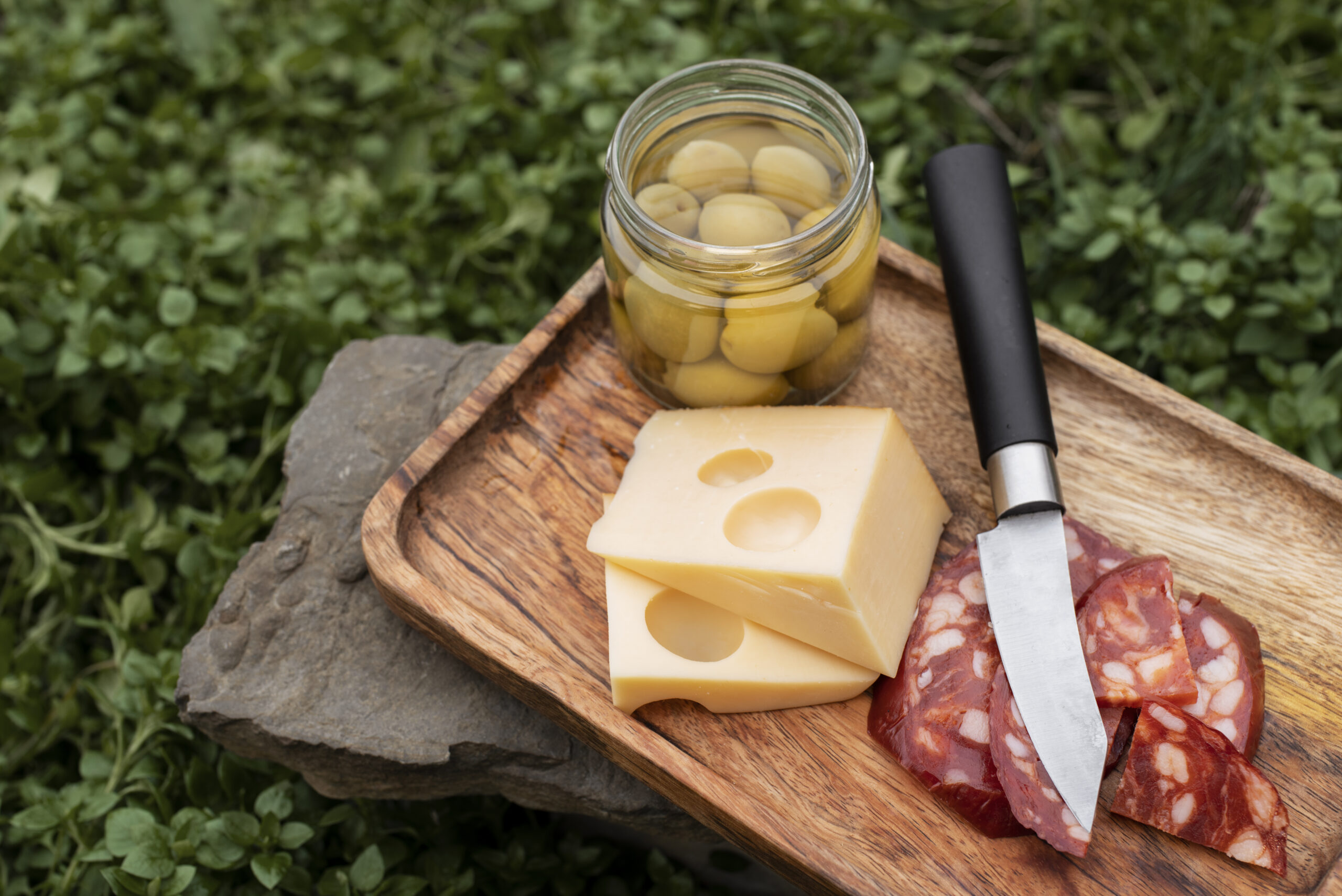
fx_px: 1865
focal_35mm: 50
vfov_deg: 27.0
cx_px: 671
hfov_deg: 39.6
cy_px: 448
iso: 400
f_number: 3.2
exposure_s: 1/5
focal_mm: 50
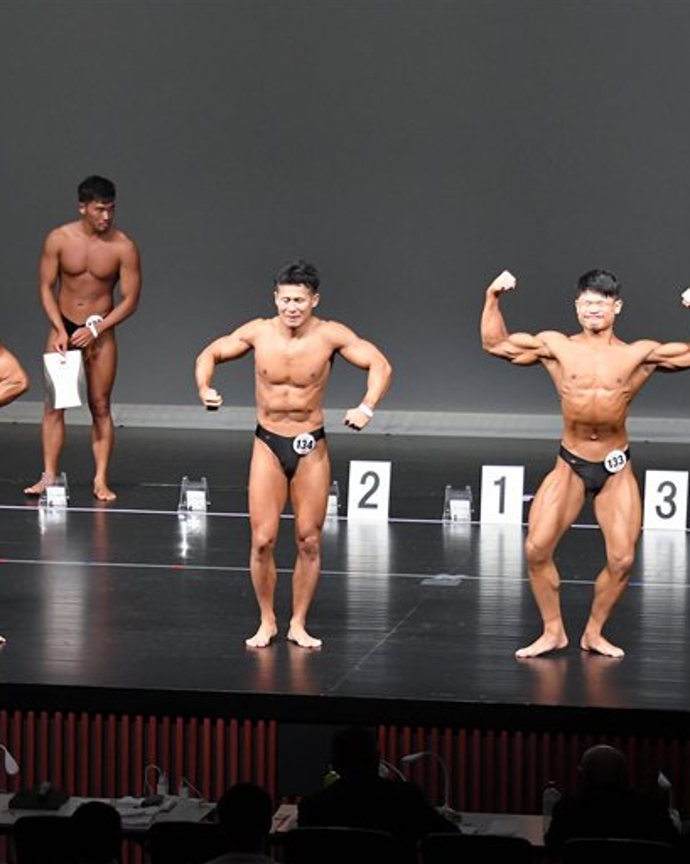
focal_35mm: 223
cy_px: 434
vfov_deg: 8.7
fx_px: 5698
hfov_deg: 6.9
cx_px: 151
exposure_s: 1/400
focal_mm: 105
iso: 5000
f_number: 5.6
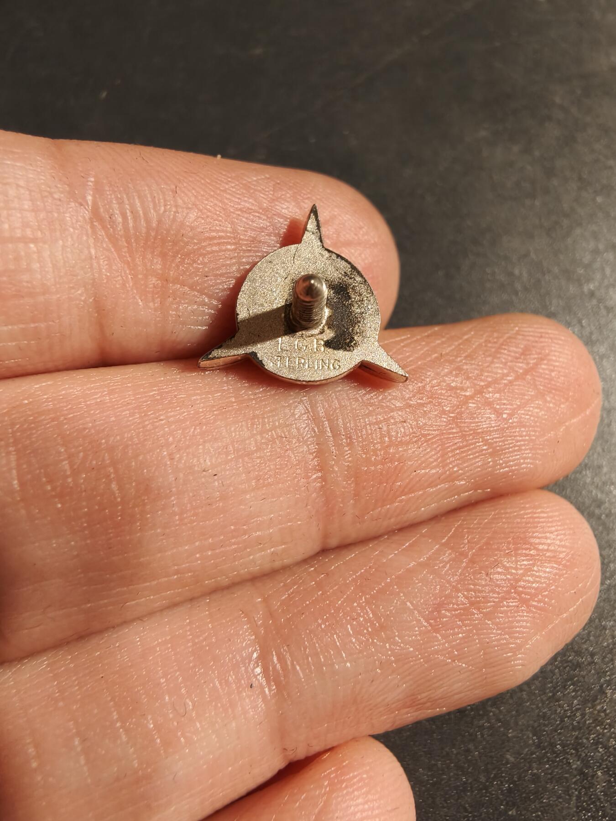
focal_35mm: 23
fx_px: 546
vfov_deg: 73.9
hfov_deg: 58.9
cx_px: 308
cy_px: 410
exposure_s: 1/100
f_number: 2
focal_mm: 2.32
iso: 320
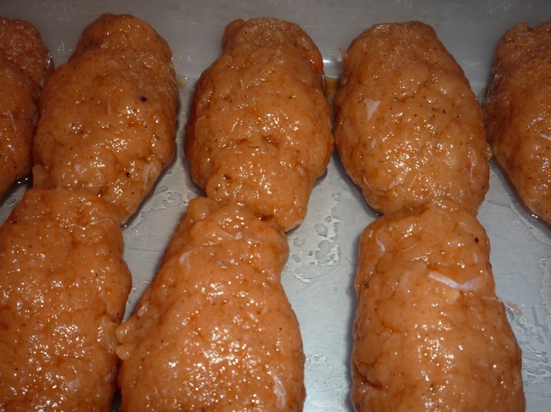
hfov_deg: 50.2
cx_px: 267
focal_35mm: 37
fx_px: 589
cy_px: 246
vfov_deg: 38.5
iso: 100
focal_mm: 5.2
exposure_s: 1/30
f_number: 4
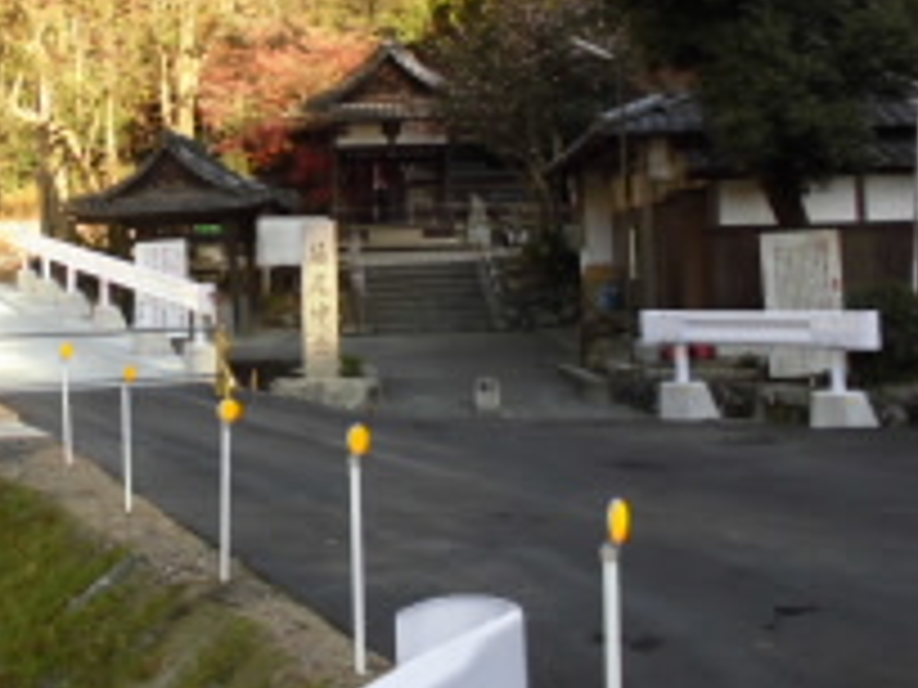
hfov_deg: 36.0
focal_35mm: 51
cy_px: 180
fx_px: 1352
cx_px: 162
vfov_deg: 28.2
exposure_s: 1/100
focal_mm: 4.6
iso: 100
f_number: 3.5
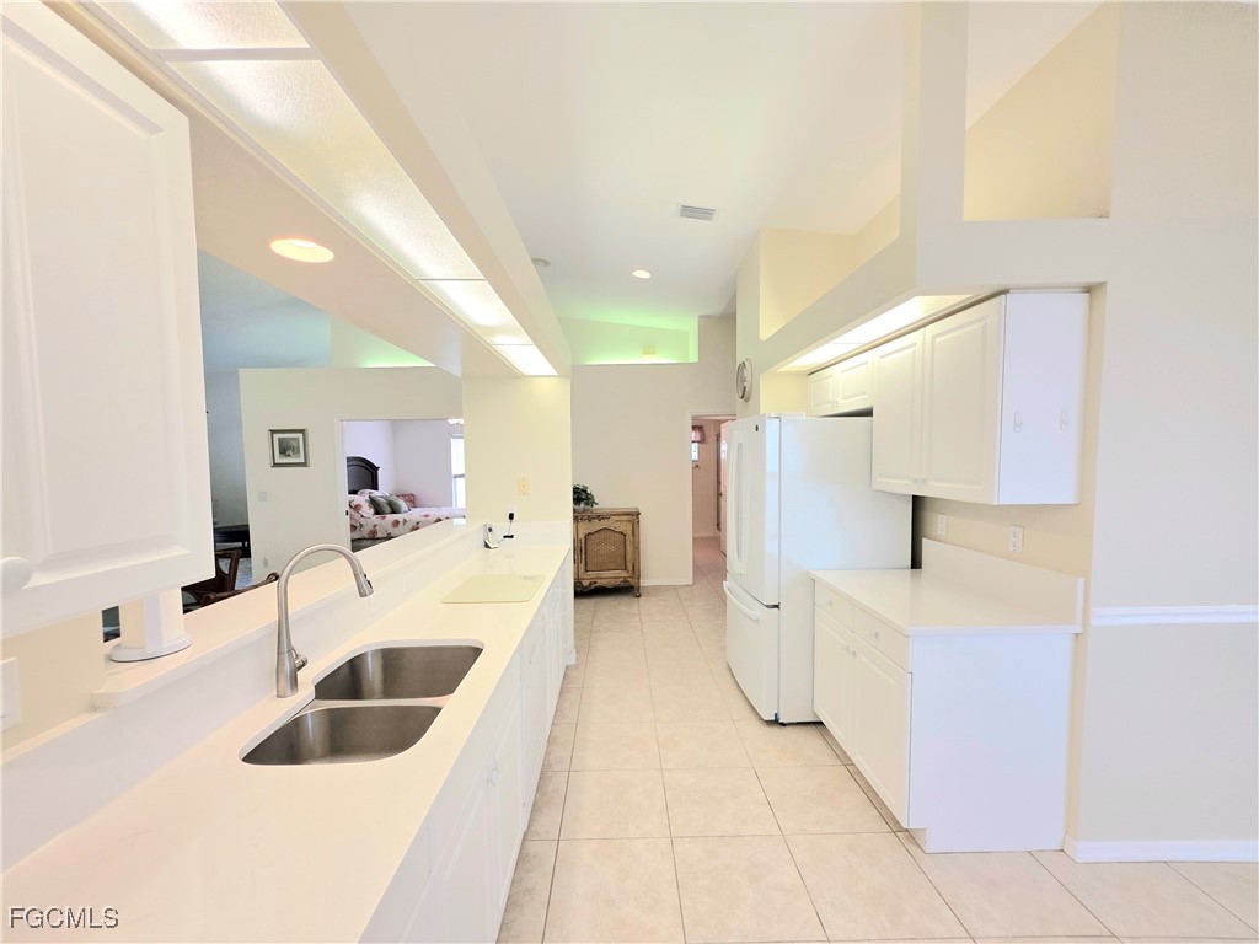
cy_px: 472
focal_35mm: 13
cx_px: 630
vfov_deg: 89.9
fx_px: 473
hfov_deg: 106.2
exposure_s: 1/120
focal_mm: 2.2
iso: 40
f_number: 1.9
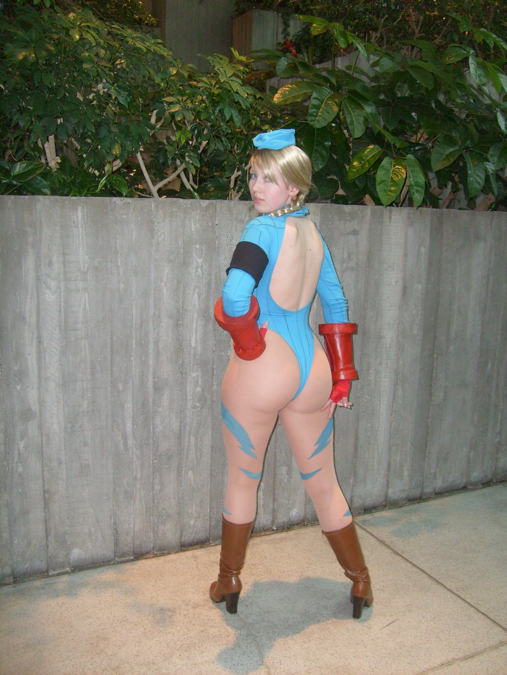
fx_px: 683
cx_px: 254
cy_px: 338
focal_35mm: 35
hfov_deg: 40.7
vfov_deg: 52.6
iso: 100
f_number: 2.8
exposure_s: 1/45
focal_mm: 5.8
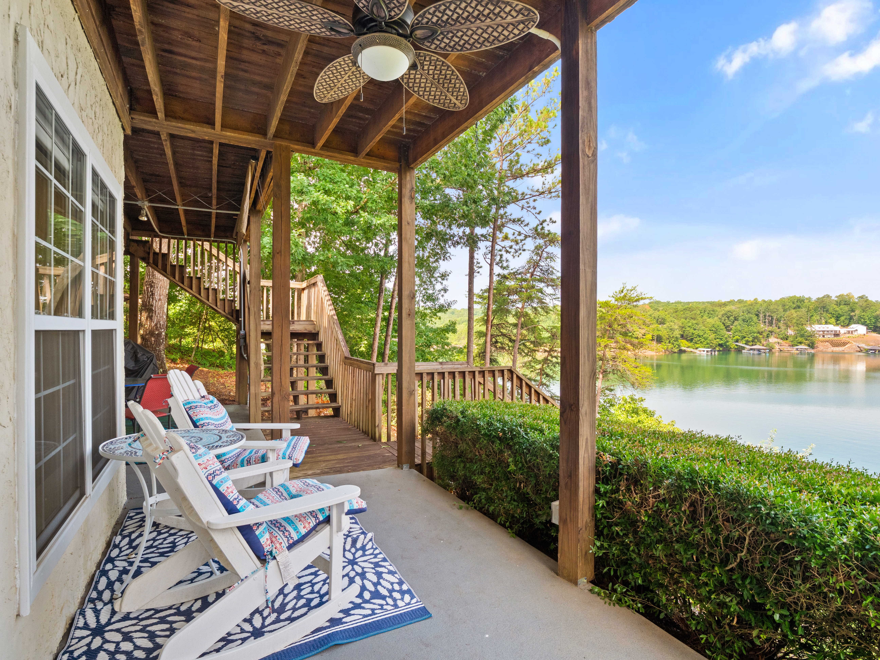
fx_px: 407
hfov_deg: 94.5
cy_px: 330
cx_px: 440
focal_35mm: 16
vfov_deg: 78.1
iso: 400
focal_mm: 8
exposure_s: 1/100
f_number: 5.6
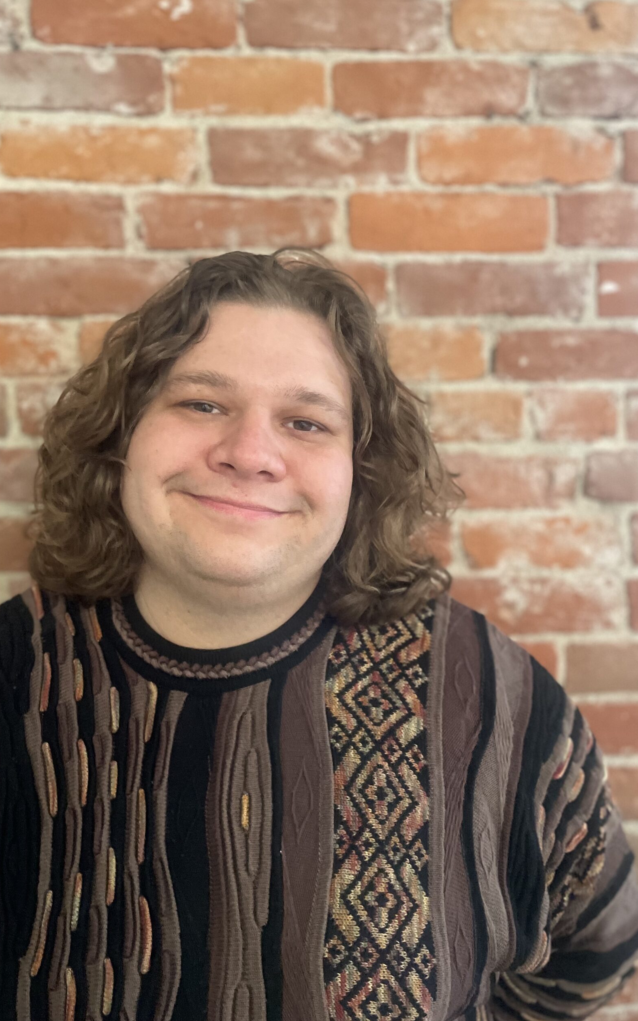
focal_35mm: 28
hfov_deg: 44.5
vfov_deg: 66.5
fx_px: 779
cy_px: 506
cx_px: 286
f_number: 1.6
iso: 500
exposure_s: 1/60
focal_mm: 4.2
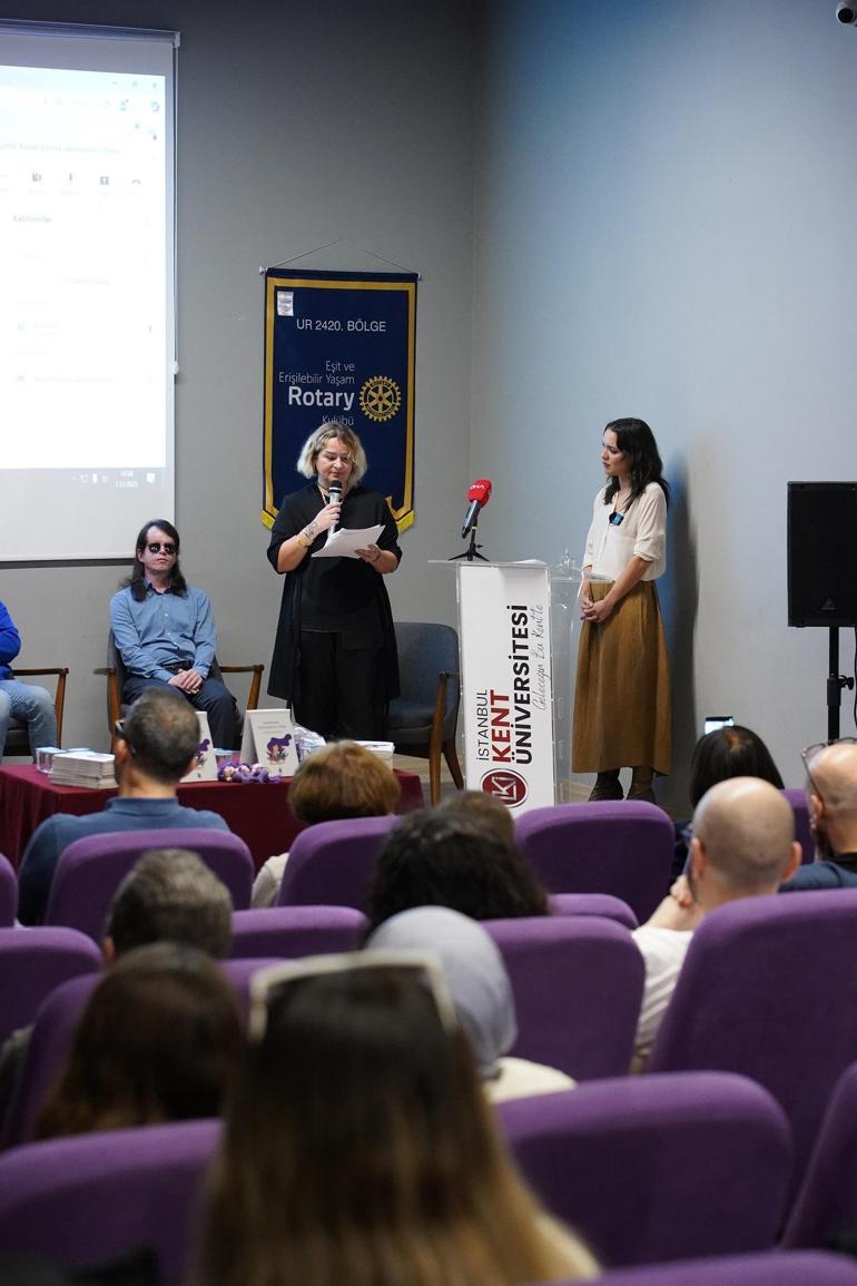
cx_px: 428
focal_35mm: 75
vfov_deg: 27.0
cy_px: 643
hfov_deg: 18.2
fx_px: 2678
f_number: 4.5
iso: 8000
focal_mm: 75
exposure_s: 1/125
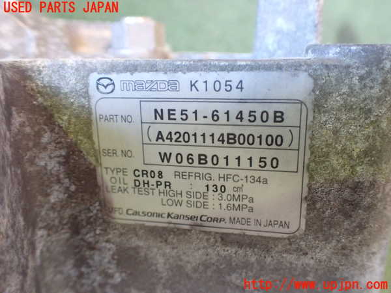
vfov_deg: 46.8
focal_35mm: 30
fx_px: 339
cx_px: 196
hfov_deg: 60.0
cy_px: 146
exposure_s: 1/60
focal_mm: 5.4
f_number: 2.3
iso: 800
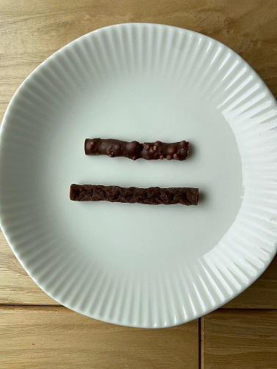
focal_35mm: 26
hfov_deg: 53.1
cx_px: 138
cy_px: 184
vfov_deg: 67.3
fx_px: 277
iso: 32
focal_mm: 4.2
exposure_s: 1/979
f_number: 1.6
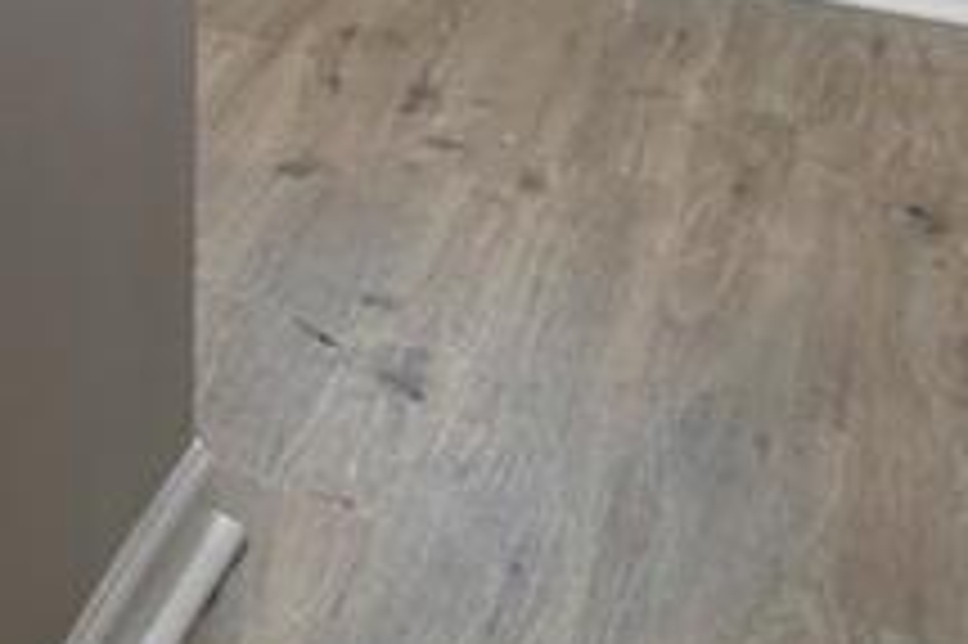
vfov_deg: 13.5
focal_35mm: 81
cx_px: -1157
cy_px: -781
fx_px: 2176
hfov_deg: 16.3
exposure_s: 1/6
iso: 500
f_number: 7.1
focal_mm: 17
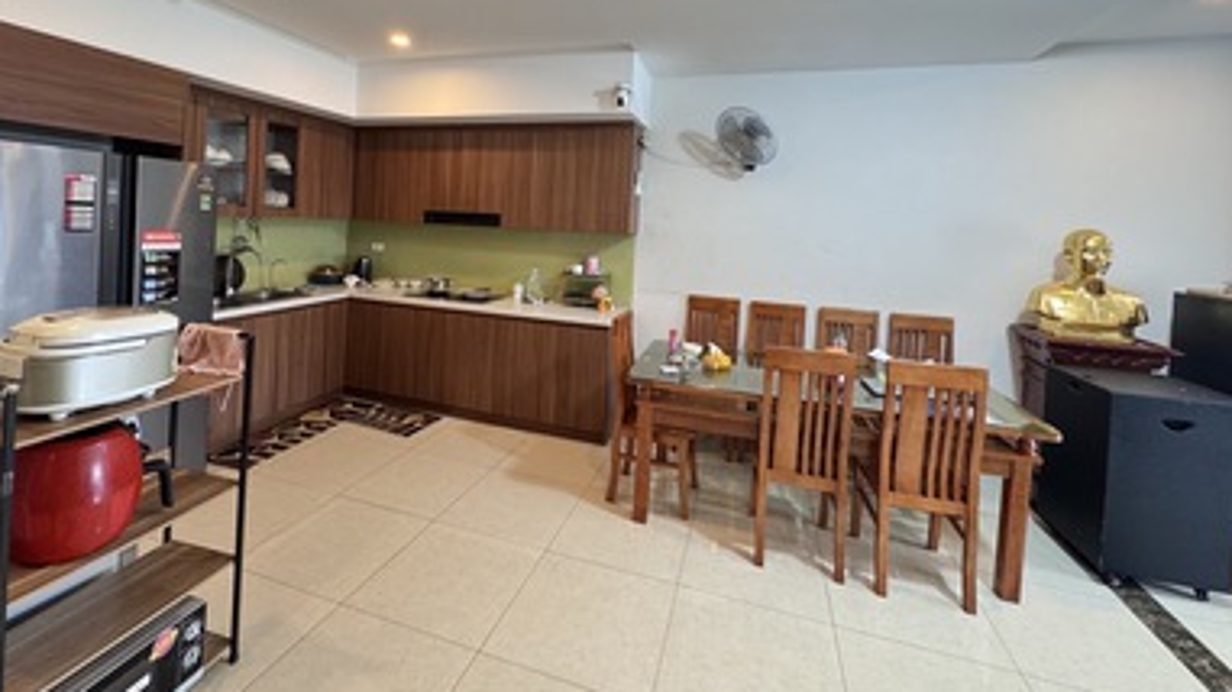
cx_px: 592
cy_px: 230
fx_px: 523
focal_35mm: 16
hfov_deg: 99.3
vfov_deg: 65.2
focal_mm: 2.22
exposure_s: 1/50
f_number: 2.2
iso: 320
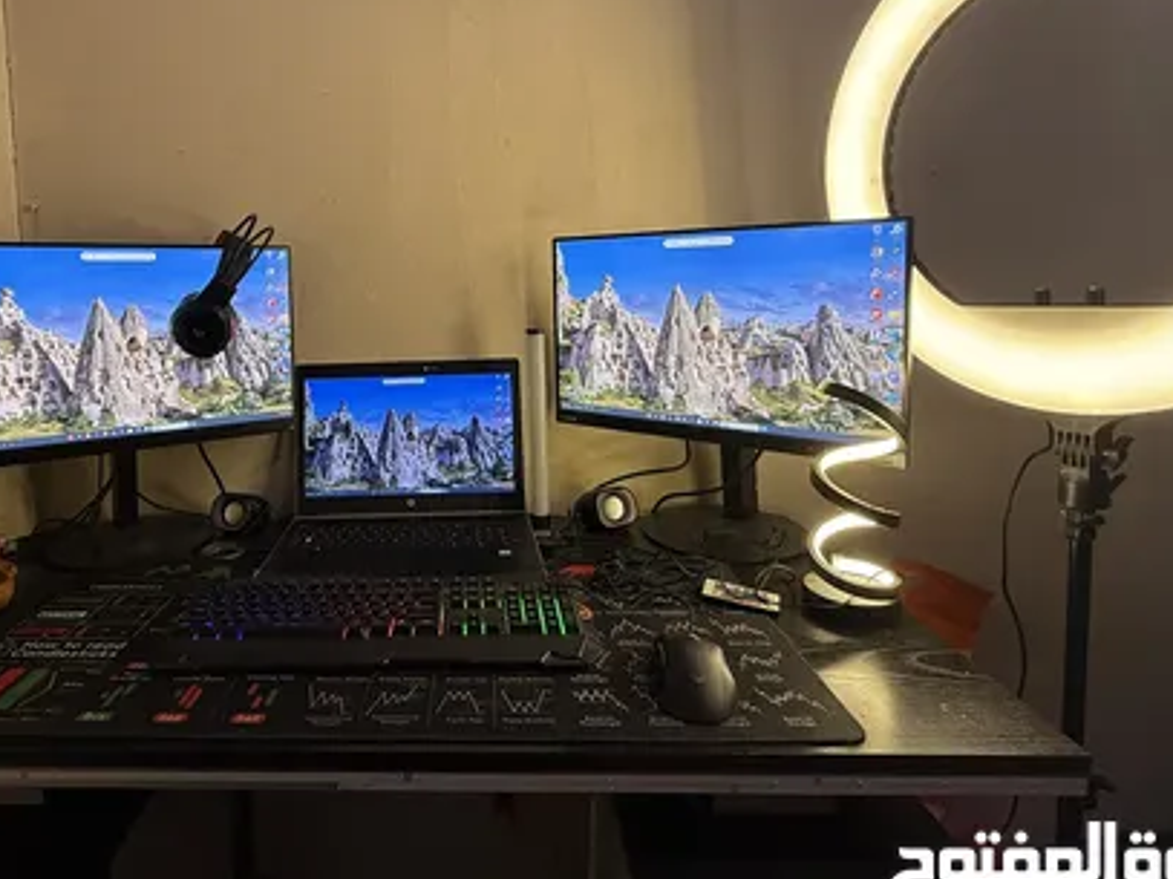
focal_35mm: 22
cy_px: 340
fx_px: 745
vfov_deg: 60.4
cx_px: 455
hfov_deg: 75.3
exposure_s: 1/50
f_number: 2.2
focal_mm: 2.22
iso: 160
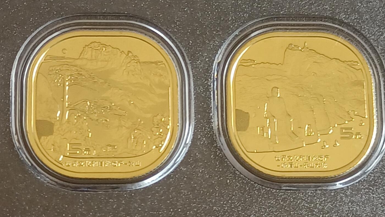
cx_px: 192
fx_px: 1092
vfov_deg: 11.3
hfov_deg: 20.0
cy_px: 95
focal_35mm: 107
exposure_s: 1/50
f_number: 1.8
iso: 363
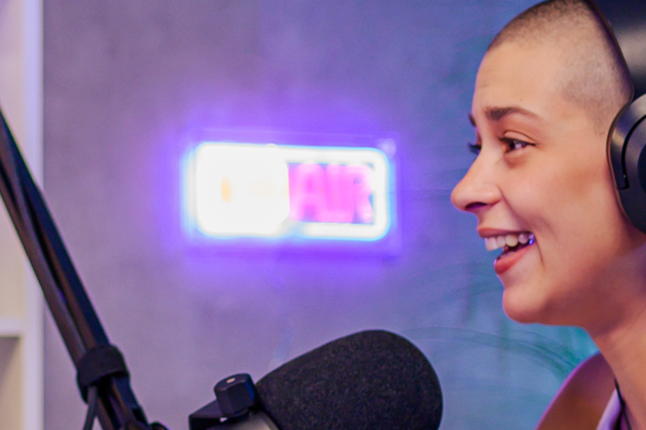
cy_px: 252
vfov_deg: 8.2
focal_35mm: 168
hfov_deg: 12.0
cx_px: -138
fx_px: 3013
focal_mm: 35
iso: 500
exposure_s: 1/250
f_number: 1.8
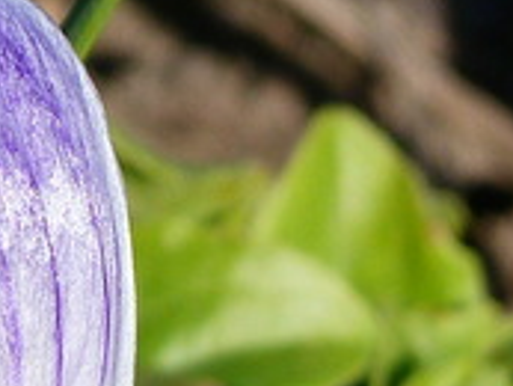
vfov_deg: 0.5
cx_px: -74
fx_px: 43719
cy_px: 460
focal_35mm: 2948
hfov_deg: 0.7
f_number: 5.6
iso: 80
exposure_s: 1/400
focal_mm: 108
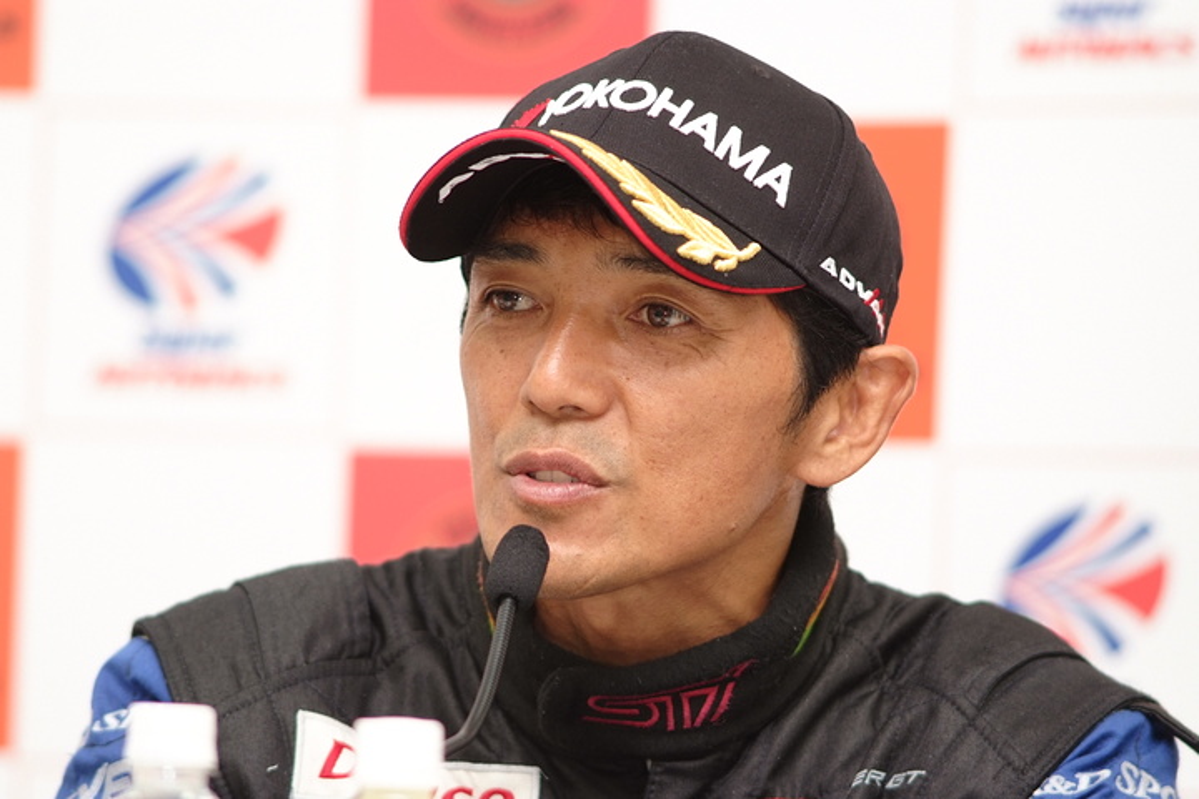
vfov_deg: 5.1
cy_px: 400
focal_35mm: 270
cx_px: 600
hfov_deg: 7.6
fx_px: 8992
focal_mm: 180
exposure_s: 1/160
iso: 400
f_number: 2.8
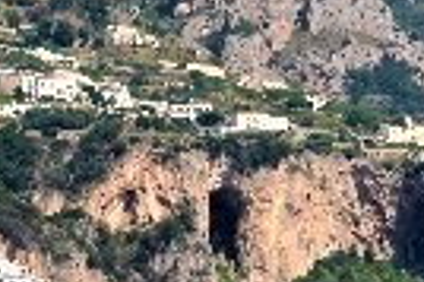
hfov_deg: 12.8
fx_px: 1894
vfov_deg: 8.5
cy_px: 89
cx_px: 193
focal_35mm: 161
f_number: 11
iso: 200
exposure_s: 1/100
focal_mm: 18
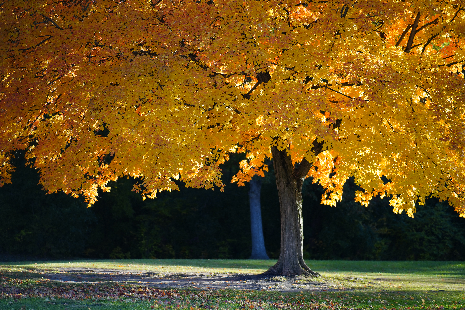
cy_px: 155
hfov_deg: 23.9
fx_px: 1098
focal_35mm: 85
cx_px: 232
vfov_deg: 16.1
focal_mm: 85
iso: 200
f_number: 1.4
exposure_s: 1/2000
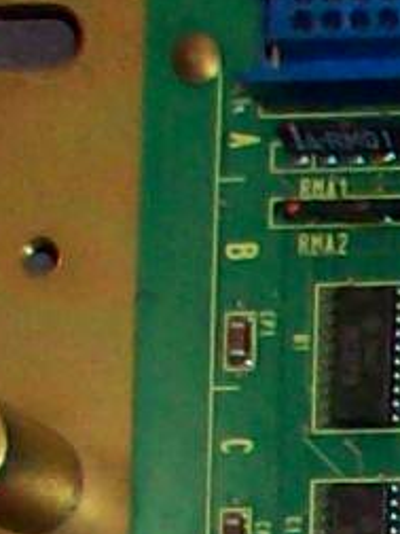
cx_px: 1784
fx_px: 4252
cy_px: 1276
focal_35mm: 276
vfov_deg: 6.8
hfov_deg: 4.7
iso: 160
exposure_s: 1/60
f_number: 2.8
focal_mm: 5.7
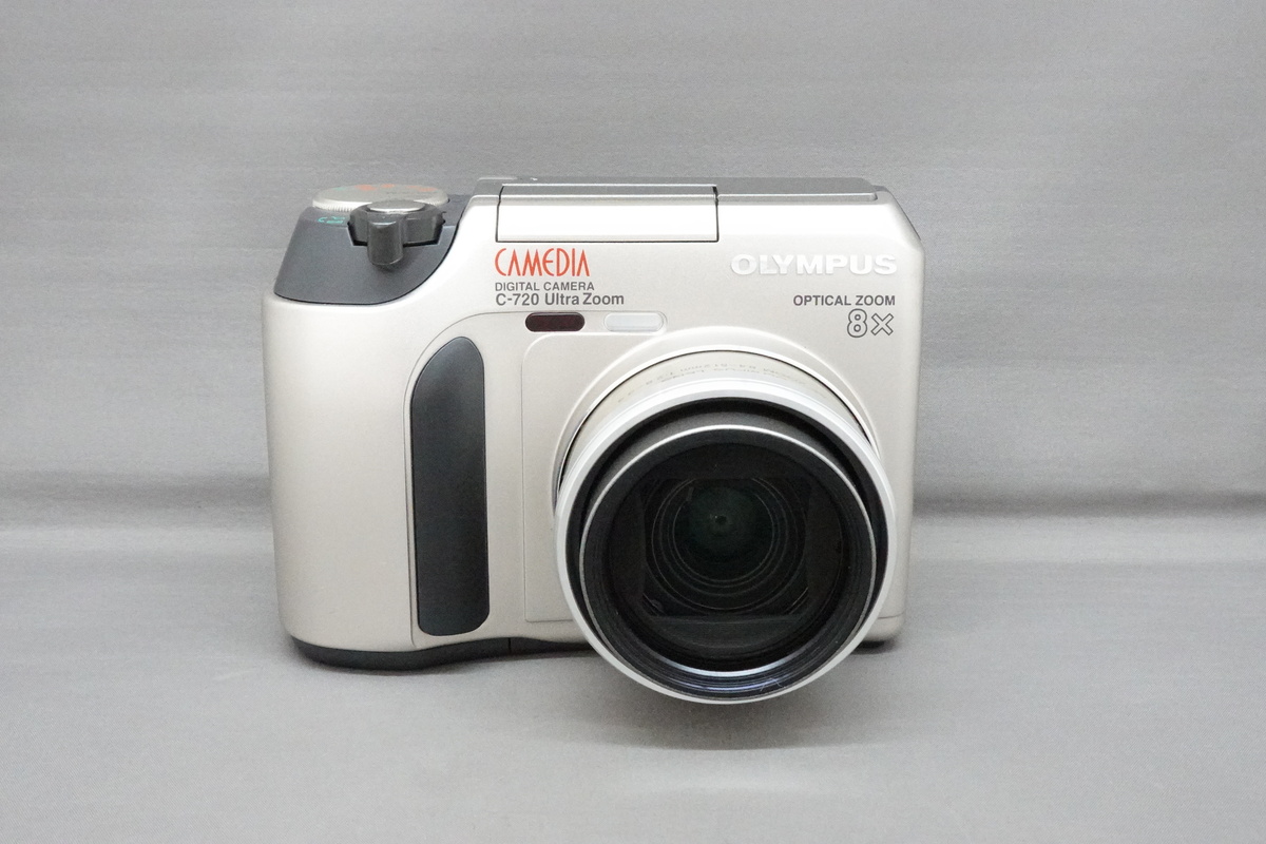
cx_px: 633
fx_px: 1582
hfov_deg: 43.6
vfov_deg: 29.9
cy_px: 422
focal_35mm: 45
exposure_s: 1/50
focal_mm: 16.54
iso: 6400
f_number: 11
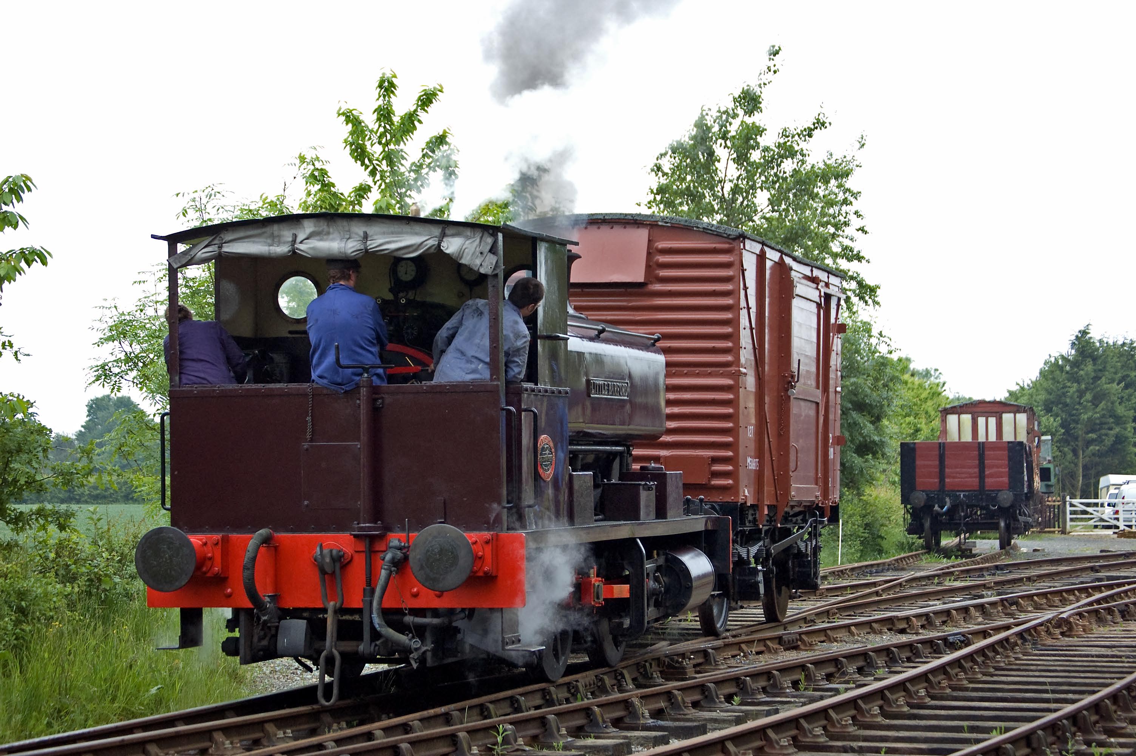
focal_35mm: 93
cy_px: 378
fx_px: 2932
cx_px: 568
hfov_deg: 21.9
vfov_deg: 14.7
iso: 800
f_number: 4.2
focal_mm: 62
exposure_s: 1/320
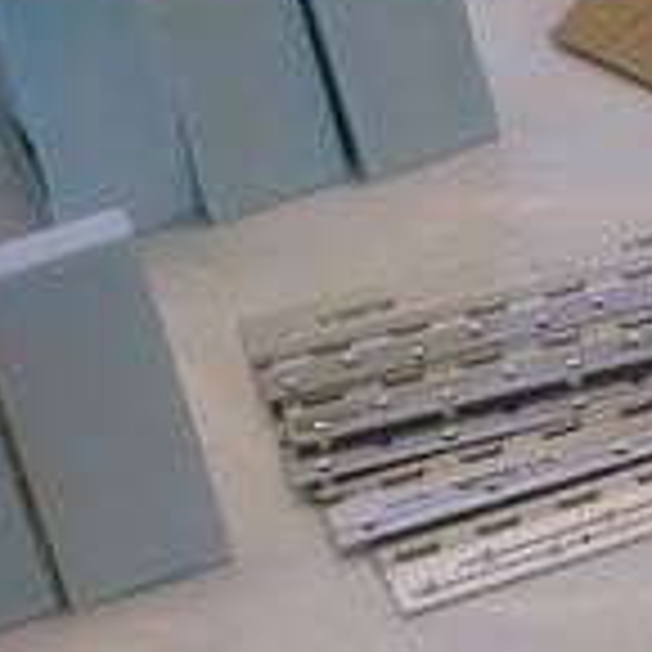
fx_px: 2919
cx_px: 603
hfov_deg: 12.6
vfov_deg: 12.6
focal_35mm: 137
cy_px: 652
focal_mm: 8.9
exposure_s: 1/97.2
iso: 200
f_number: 3.5
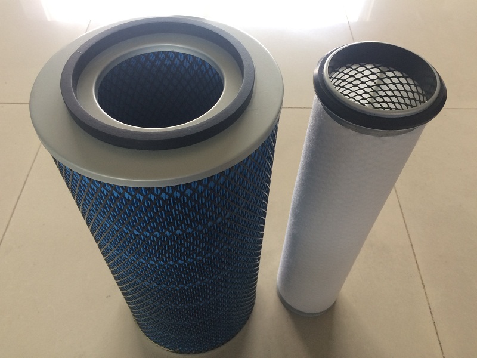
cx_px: 238
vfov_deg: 48.2
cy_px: 179
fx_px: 400
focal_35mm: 29
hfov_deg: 61.7
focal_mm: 4.15
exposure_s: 1/33
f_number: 2.2
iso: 40
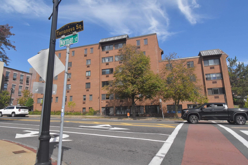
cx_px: 124
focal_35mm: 21
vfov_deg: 59.5
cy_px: 82
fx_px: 145
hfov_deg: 81.2
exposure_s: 1/2000
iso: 2500
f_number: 13
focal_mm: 14
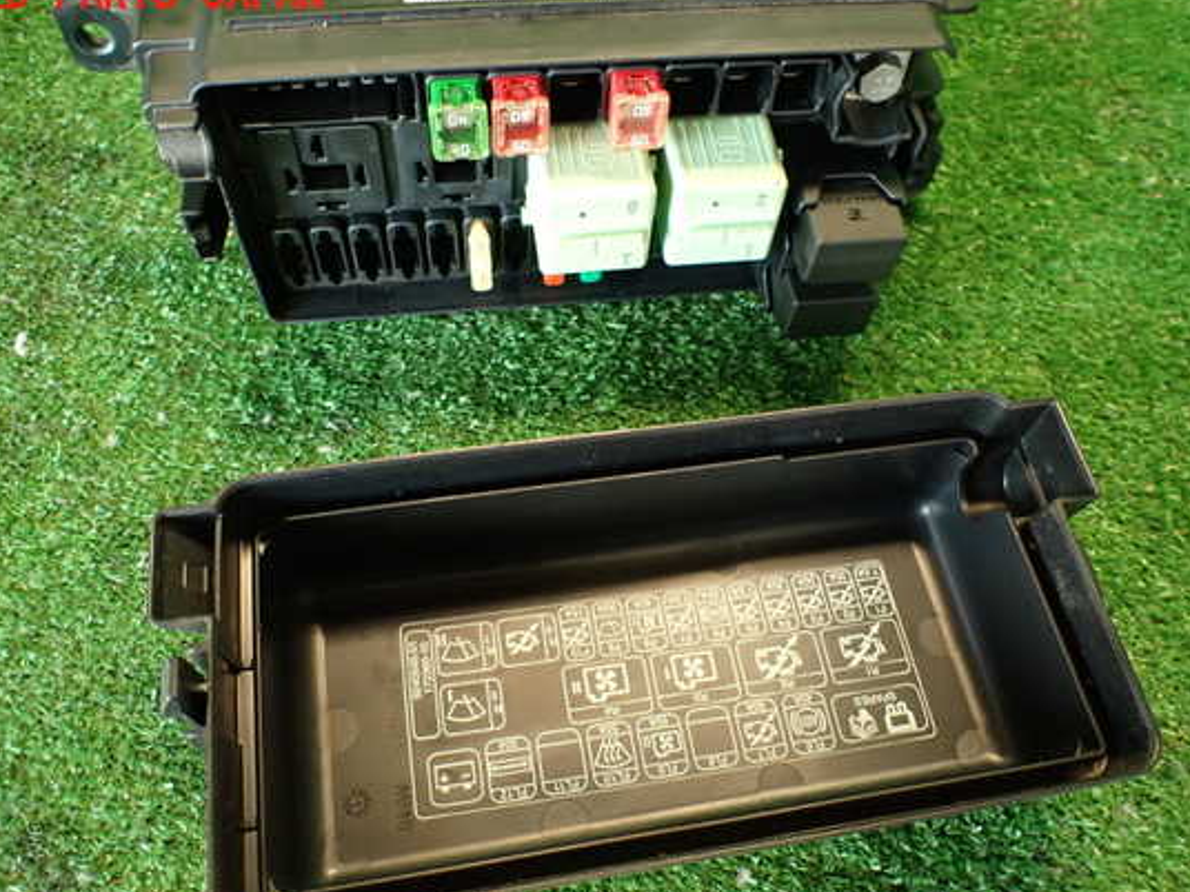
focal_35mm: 28
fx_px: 963
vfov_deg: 49.7
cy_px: 466
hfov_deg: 63.4
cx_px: 586
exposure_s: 1/30
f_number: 2
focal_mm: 4.5
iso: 320
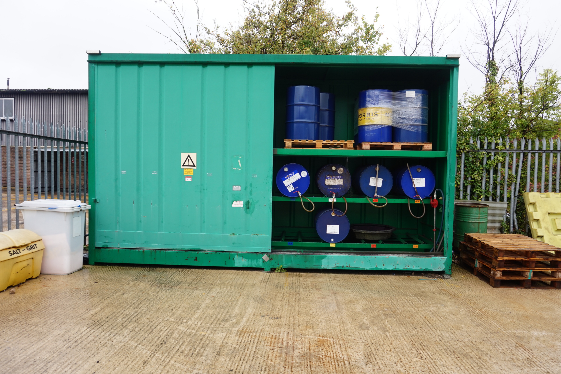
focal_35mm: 24
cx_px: 280
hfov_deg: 73.8
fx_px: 374
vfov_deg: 53.1
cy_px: 187
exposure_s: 1/60
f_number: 4.5
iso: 100
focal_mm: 16
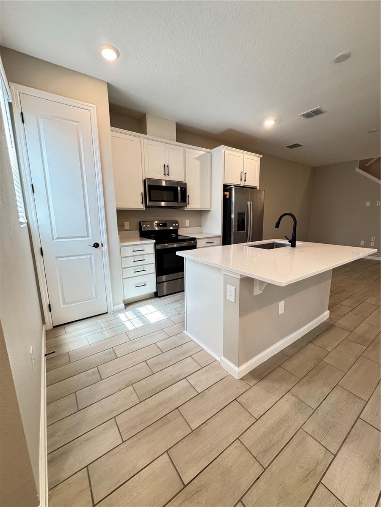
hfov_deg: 85.7
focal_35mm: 14
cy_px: 254
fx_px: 205
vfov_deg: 102.1
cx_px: 190
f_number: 2.2
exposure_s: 1/60
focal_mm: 2.22
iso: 200
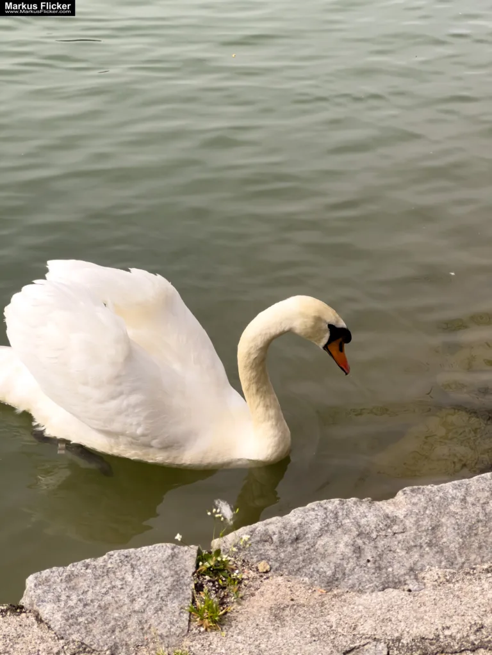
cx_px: 246
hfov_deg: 19.1
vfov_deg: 25.3
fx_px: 1459
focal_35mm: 77
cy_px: 328
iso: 32
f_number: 2.8
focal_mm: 9
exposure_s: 1/430
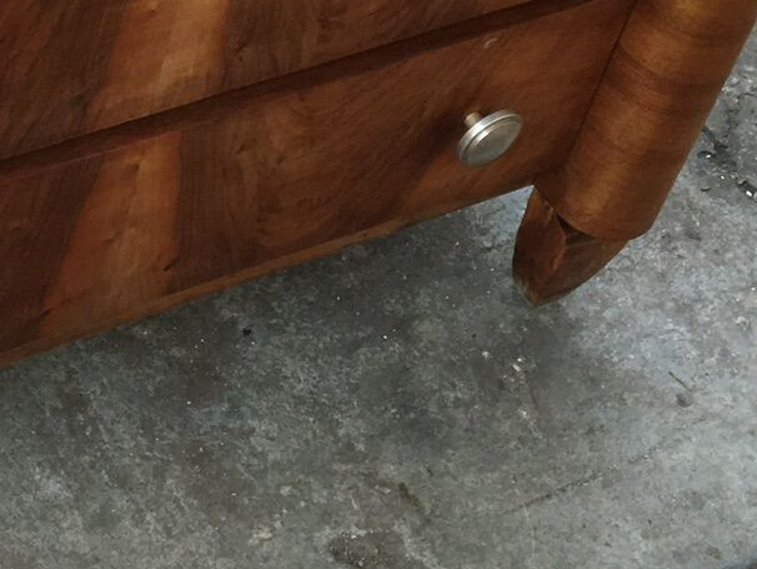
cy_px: -74
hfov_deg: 19.2
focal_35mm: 98
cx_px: -70
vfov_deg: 14.7
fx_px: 2144
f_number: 2.2
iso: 50
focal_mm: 4.15
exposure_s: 1/33
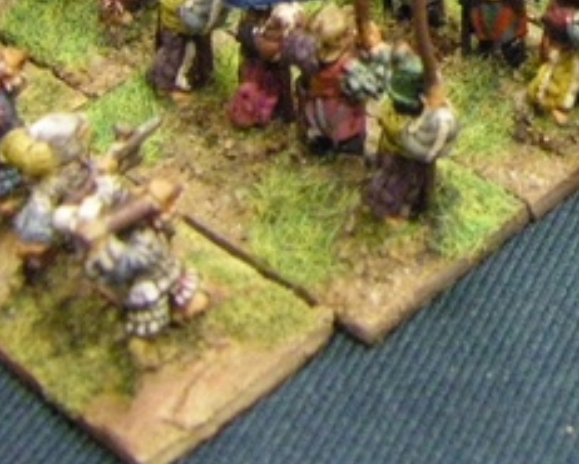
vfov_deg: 12.1
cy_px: -213
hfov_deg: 15.4
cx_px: 614
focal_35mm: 122
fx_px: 2091
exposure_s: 1/15
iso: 800
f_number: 3.5
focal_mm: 6.3
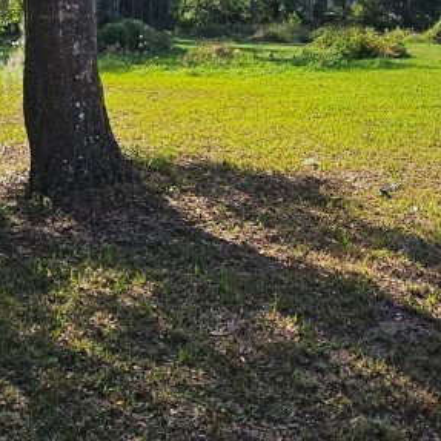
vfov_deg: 39.2
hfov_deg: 40.4
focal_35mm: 41
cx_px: 293
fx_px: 591
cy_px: 85
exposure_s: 1/1567
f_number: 2.2
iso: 50
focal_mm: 2.2
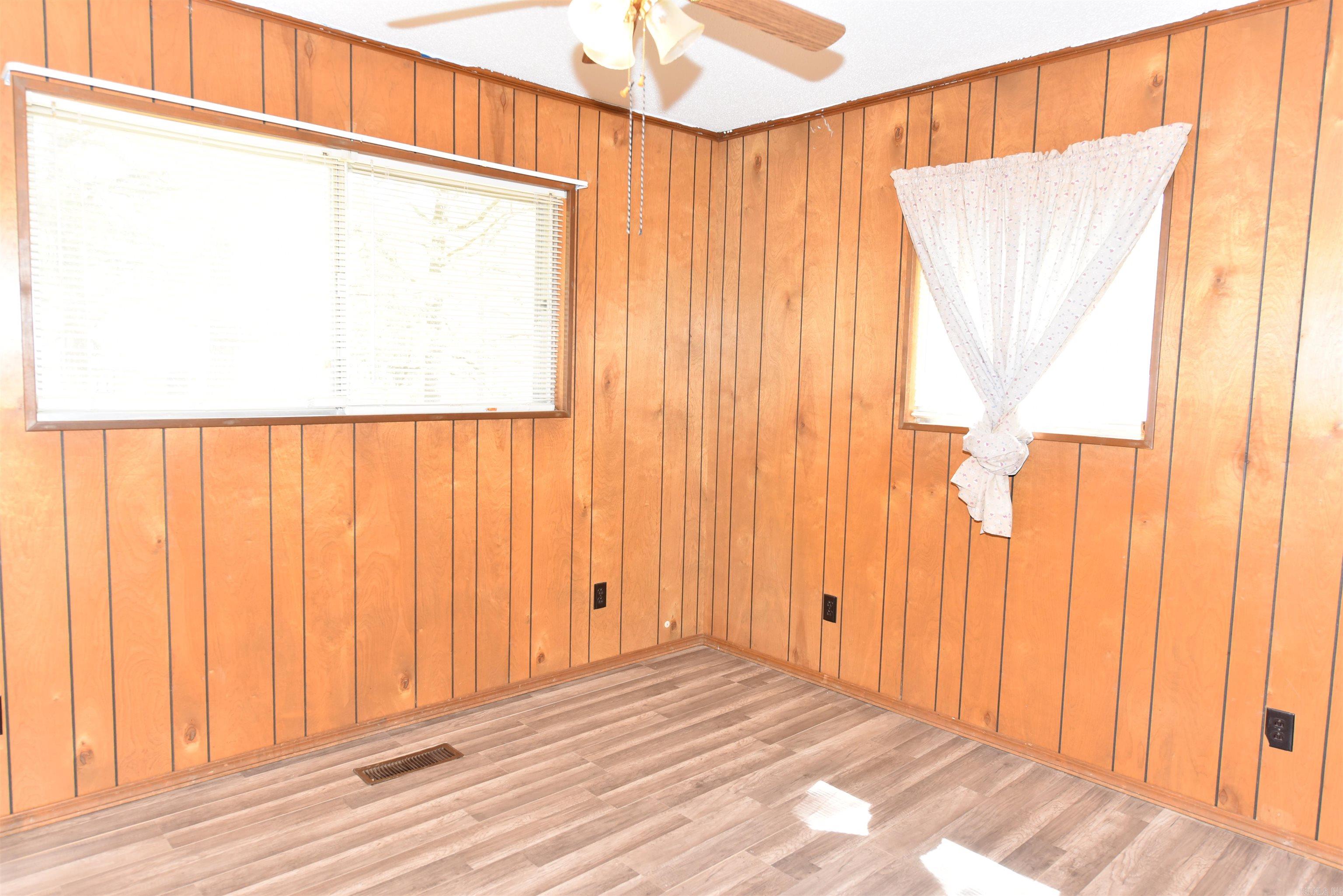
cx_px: 672
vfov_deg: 53.2
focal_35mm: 24
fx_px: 896
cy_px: 448
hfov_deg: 73.7
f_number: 4.5
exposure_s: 1/80
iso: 800
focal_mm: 24
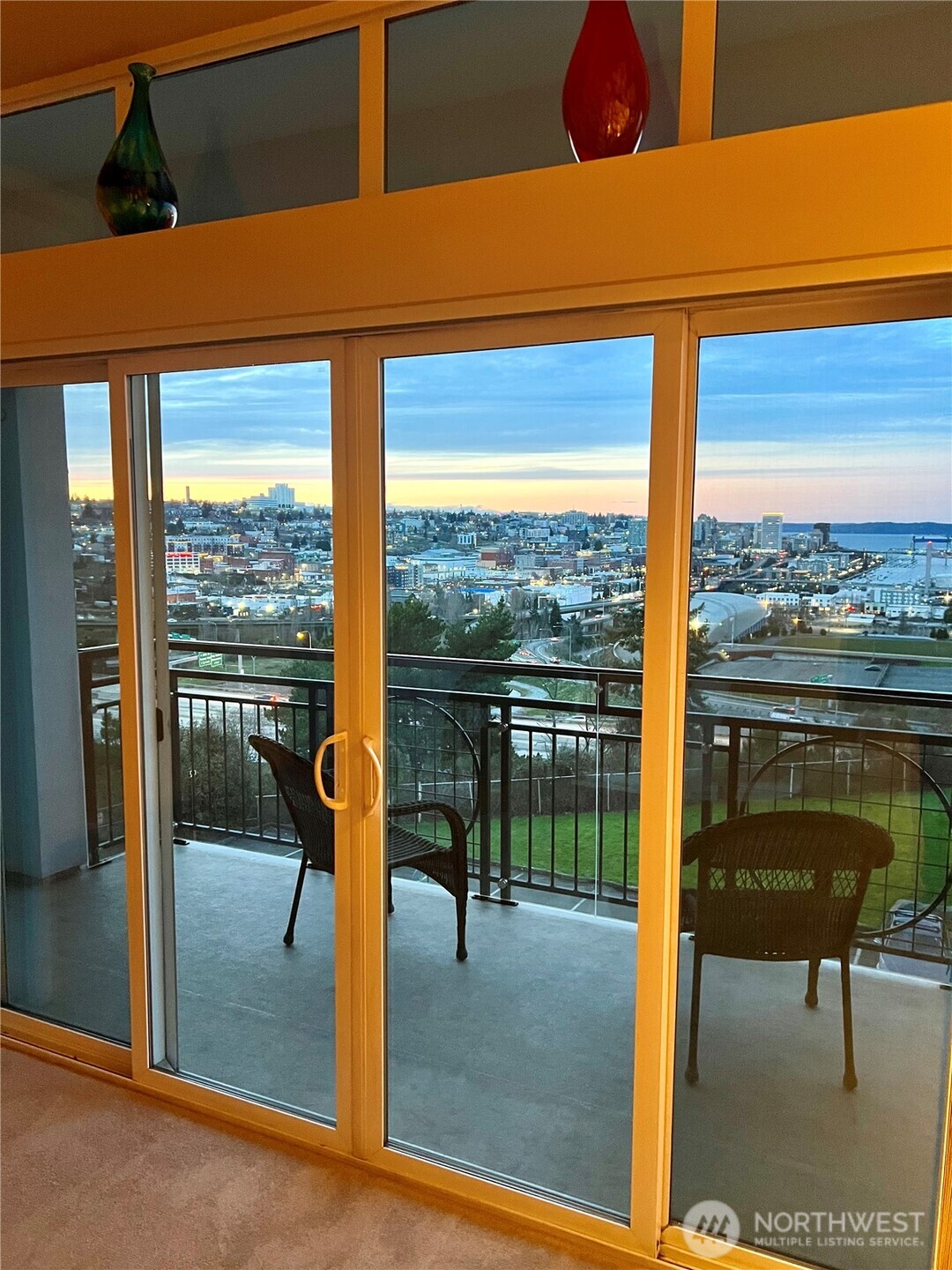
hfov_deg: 53.1
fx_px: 953
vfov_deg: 67.3
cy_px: 635
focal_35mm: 26
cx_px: 476
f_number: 1.5
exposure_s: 1/40
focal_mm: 5.7
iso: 400
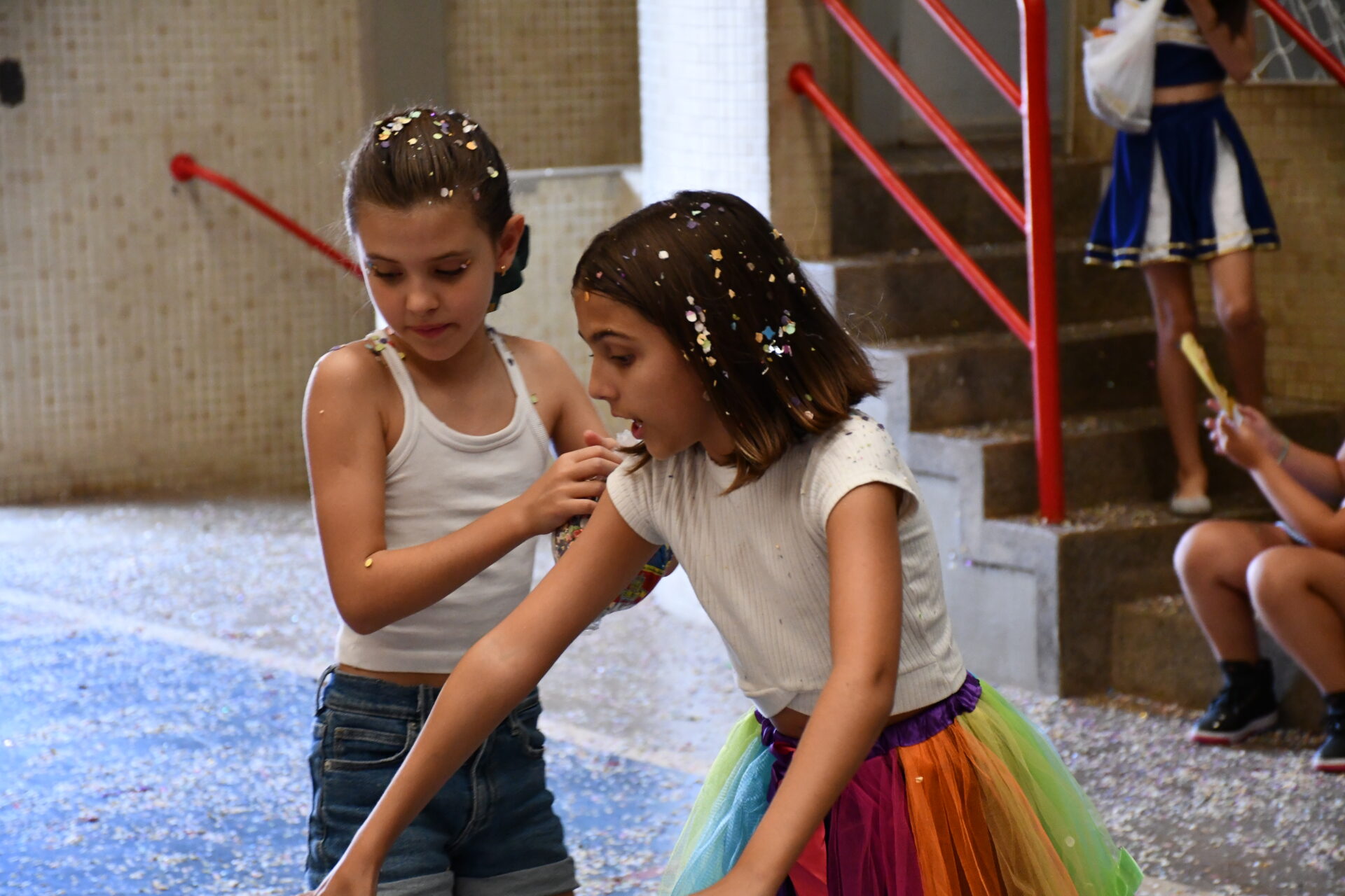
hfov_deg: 18.3
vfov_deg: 12.2
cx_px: 672
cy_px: 448
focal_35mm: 112
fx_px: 4184
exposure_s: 1/200
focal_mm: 75
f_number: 5
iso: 3200
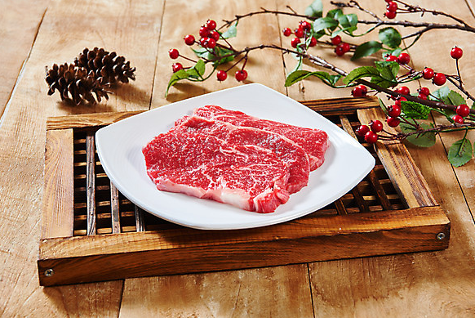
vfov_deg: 19.0
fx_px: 951
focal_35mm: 72
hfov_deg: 28.1
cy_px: 158
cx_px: 242
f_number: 9
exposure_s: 1/125
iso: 100
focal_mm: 70
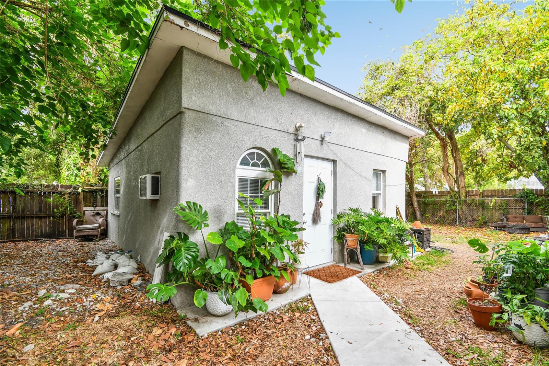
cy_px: 183
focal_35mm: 15
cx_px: 274
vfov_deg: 77.3
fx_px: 229
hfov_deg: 100.4
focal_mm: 10
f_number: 7.1
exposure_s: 1/60
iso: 100
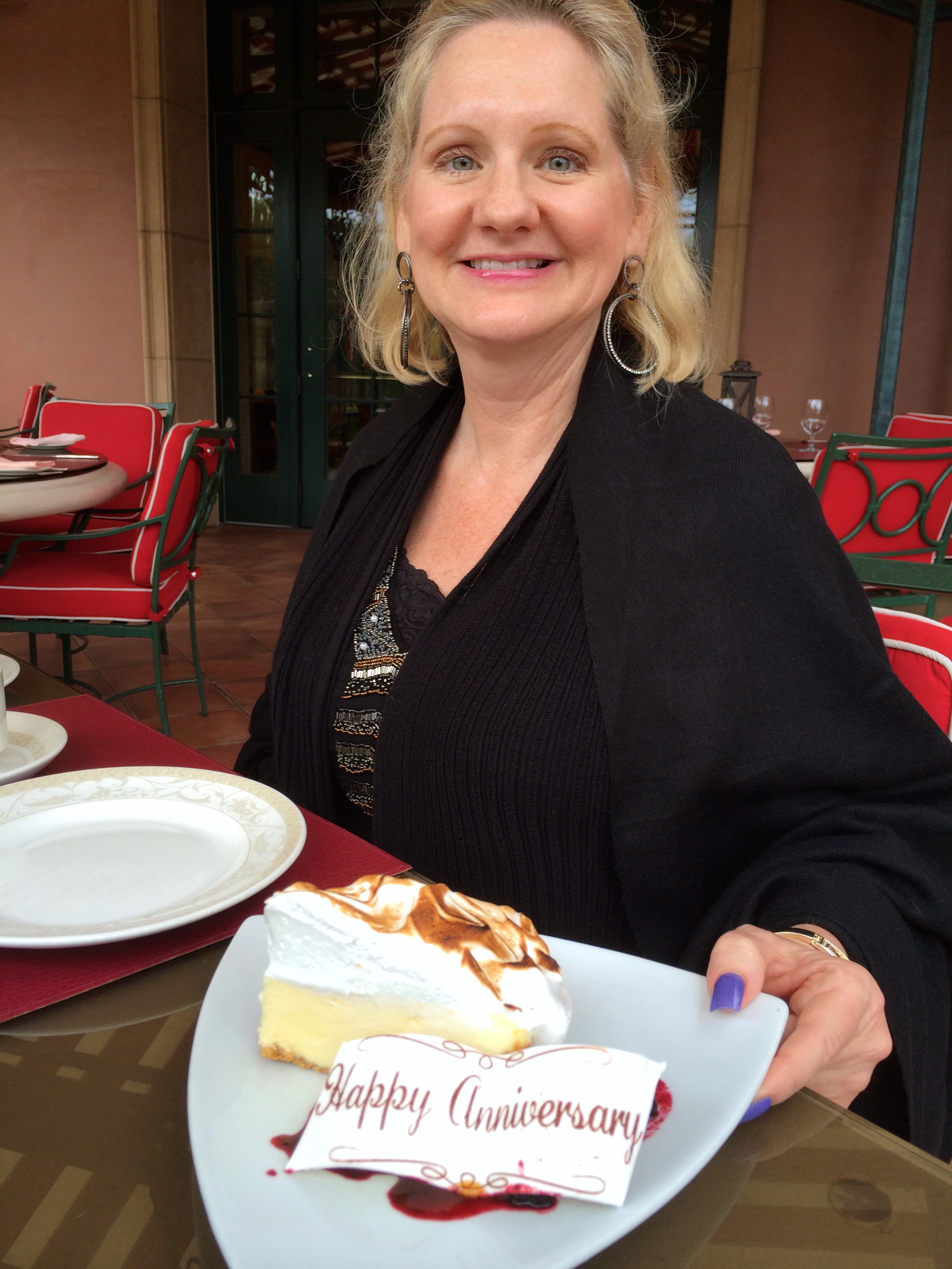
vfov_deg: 60.0
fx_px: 1100
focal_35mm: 30
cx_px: 476
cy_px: 634
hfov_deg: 46.8
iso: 40
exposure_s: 1/60
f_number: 2.2
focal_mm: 4.12
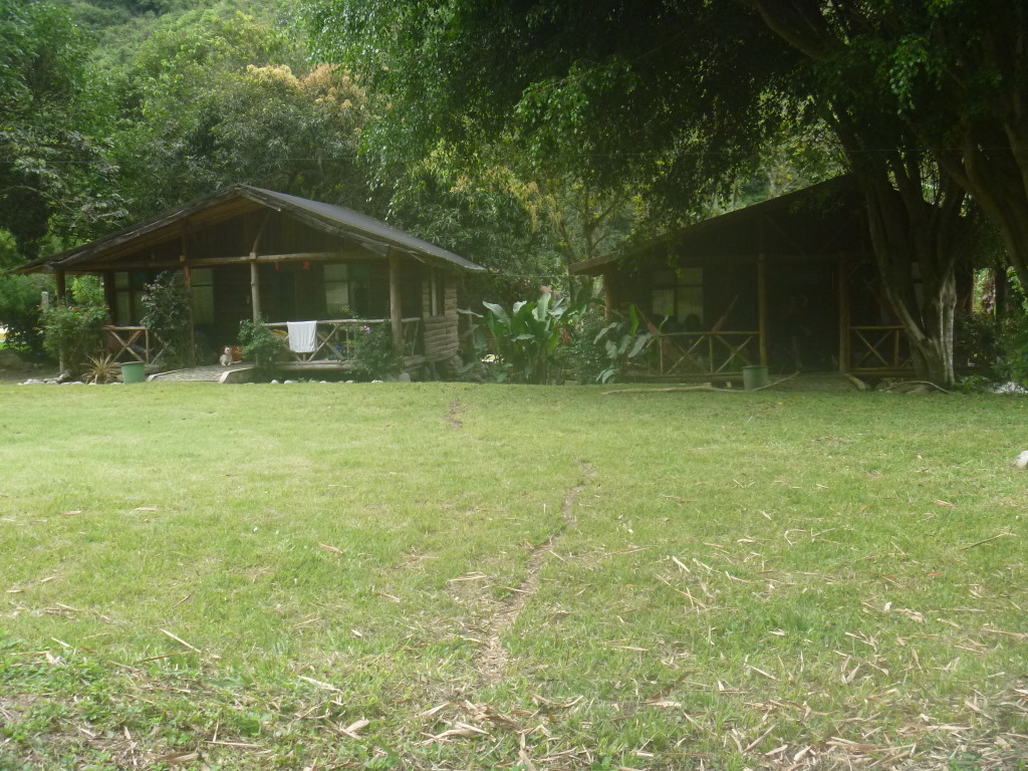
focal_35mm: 35
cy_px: 386
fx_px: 1039
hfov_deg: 52.6
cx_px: 514
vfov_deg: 40.7
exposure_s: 1/200
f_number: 3.5
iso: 200
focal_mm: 6.3
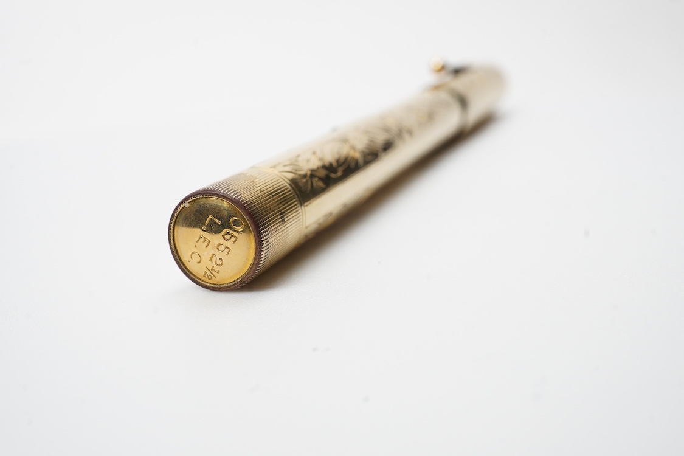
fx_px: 855
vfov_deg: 29.9
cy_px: 228
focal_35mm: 45
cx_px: 342
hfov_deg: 43.6
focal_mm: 30
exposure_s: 1/100
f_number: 22
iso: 640
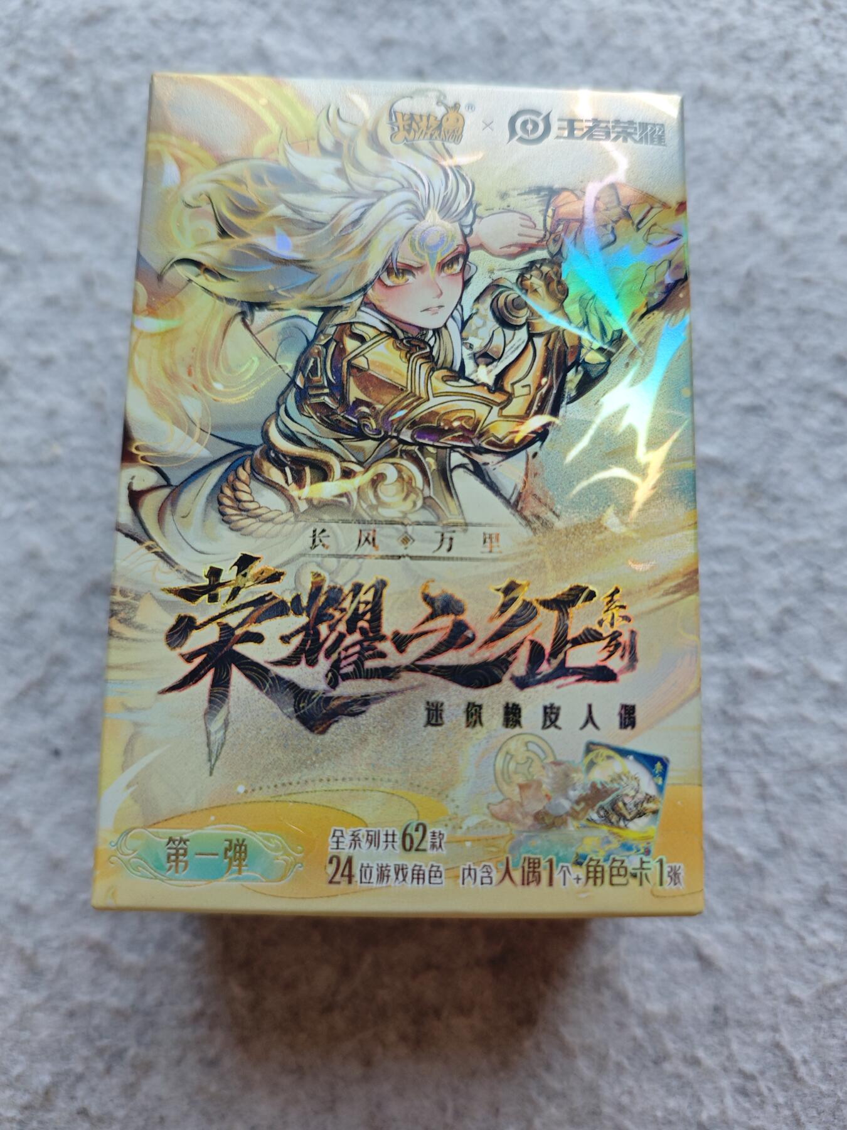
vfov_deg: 73.9
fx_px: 750
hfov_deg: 58.9
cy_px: 565
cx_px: 424
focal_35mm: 23
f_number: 1.6
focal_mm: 6.55
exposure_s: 1/54
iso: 320
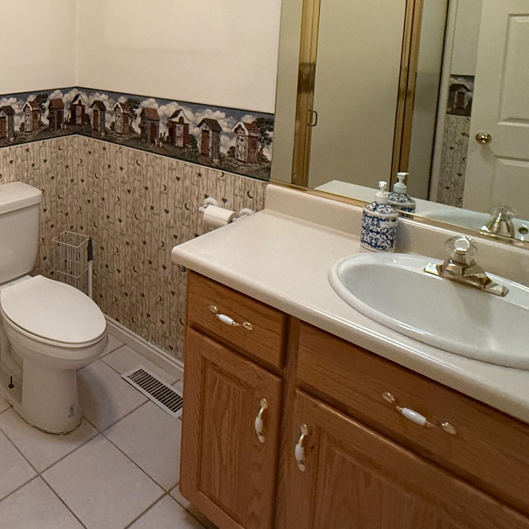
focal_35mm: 29
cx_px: -5
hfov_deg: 46.3
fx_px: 501
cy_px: 85
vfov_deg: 51.1
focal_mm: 2.22
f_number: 2.2
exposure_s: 1/60
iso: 320
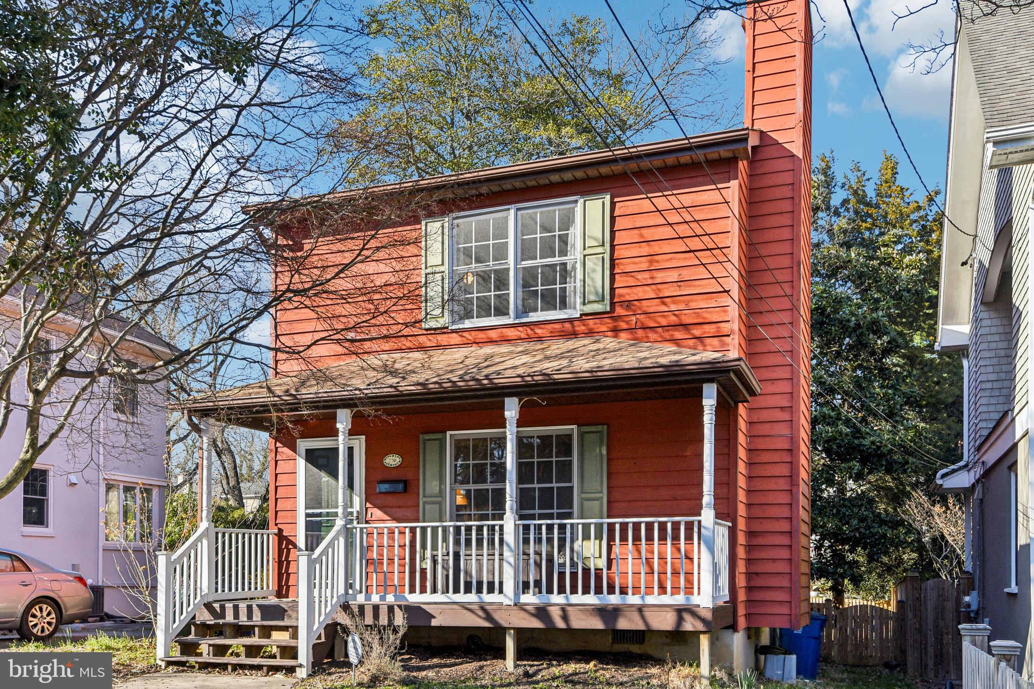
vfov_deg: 41.1
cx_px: 517
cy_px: 344
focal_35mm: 32
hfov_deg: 58.7
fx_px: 919
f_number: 8
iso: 400
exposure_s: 1/800
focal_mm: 32
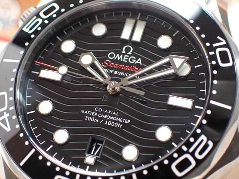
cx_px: 120
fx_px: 649
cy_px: 90
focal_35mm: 94
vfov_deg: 15.7
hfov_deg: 20.9
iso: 250
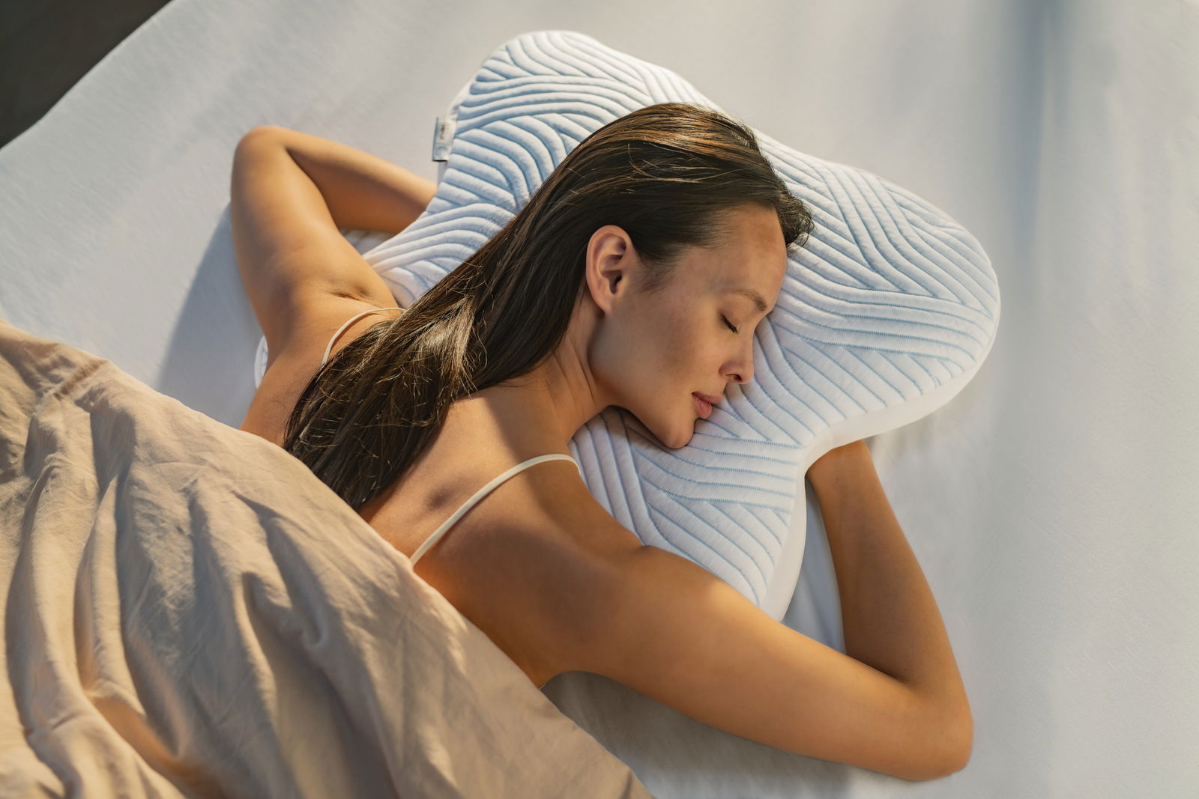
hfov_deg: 39.6
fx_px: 1665
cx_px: 600
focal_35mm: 50
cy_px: 400
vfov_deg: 27.0
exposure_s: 1/250
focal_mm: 50
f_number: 2.8
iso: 100
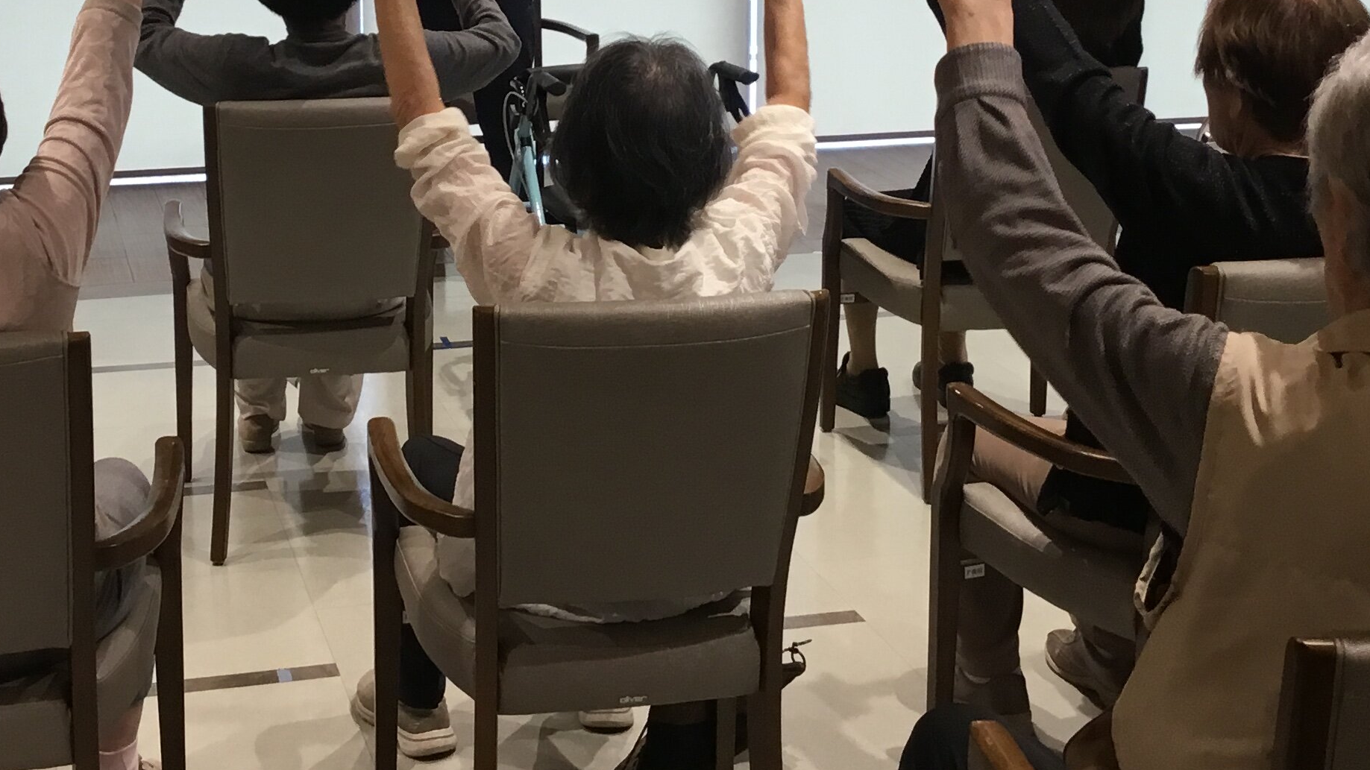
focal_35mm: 60
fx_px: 2179
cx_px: 520
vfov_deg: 19.6
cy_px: 57
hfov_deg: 34.7
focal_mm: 3.3
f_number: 2.4
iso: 50
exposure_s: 1/30
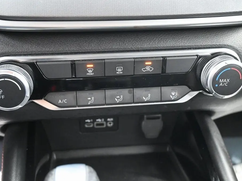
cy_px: 91
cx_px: 111
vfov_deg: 39.6
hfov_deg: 51.3
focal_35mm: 36
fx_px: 252
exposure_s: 1/60
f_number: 4
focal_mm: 22
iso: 9000
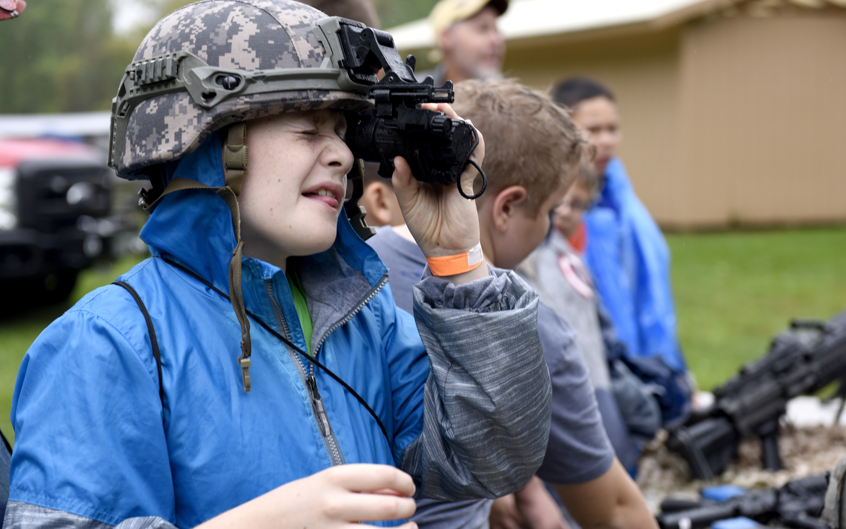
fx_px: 1752
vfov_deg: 17.2
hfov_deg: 27.1
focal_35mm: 76
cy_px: 285
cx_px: 449
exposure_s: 1/320
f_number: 4
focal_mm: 70
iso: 400
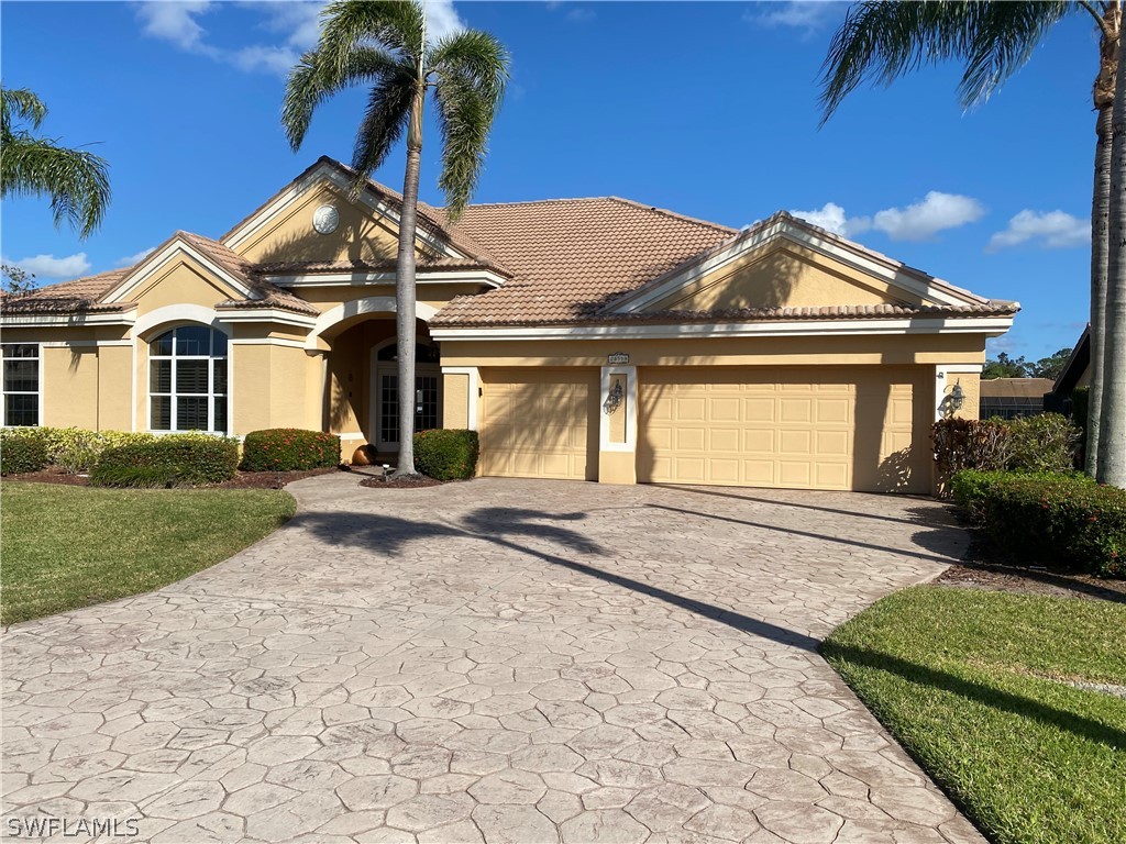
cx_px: 563
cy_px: 422
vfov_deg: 53.1
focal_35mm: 26
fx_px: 846
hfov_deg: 67.3
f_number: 1.8
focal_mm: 4.25
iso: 32
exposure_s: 1/4608
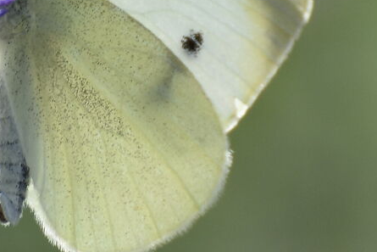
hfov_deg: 1.0
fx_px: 22029
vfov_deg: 0.7
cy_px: 116
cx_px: 22
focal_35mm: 2103
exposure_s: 1/500
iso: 200
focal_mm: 260
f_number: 7.1
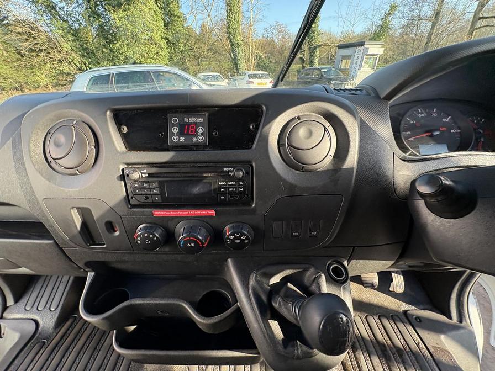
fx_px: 200
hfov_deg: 102.1
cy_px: 186
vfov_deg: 85.7
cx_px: 248
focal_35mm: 14
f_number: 2.2
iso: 125
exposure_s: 1/118
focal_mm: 2.22
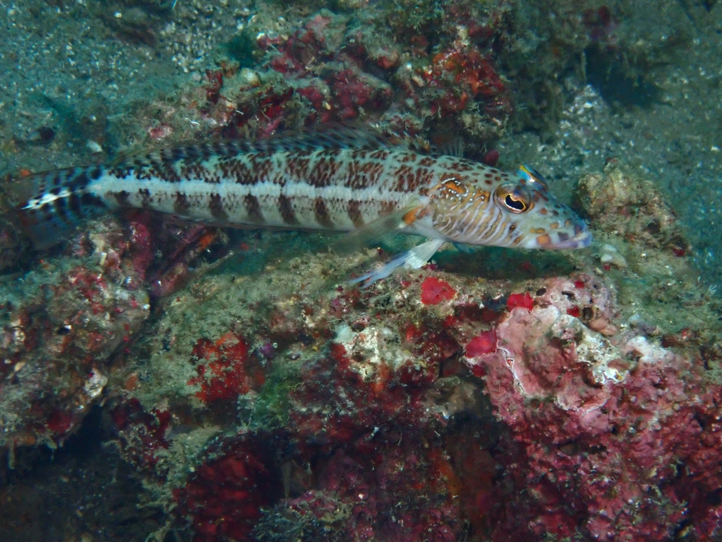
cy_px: 271
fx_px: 2086
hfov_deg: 19.6
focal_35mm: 100
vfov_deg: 14.8
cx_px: 361
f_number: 6.3
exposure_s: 1/200
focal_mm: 18
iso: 640
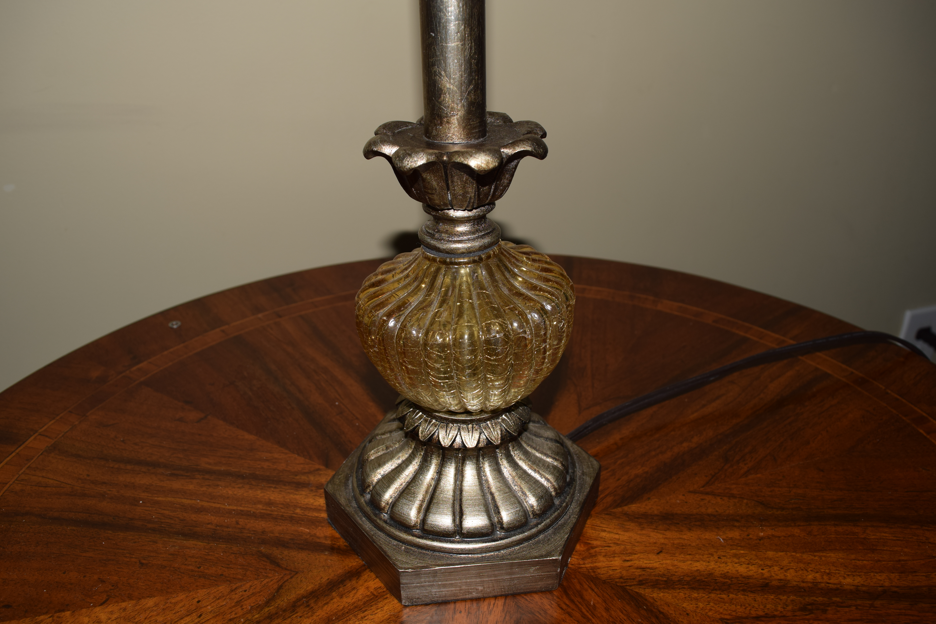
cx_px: 468
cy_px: 312
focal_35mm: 30
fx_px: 780
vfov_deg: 43.6
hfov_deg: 61.9
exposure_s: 1/60
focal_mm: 20
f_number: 8
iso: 100
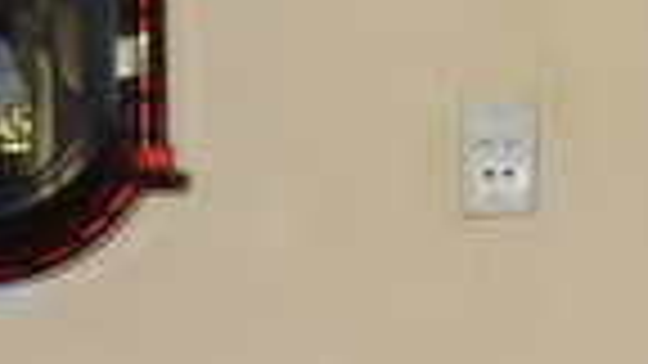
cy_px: 827
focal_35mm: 180
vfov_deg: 6.5
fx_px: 3093
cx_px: -486
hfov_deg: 11.2
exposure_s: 1/60
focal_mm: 38
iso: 500
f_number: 4
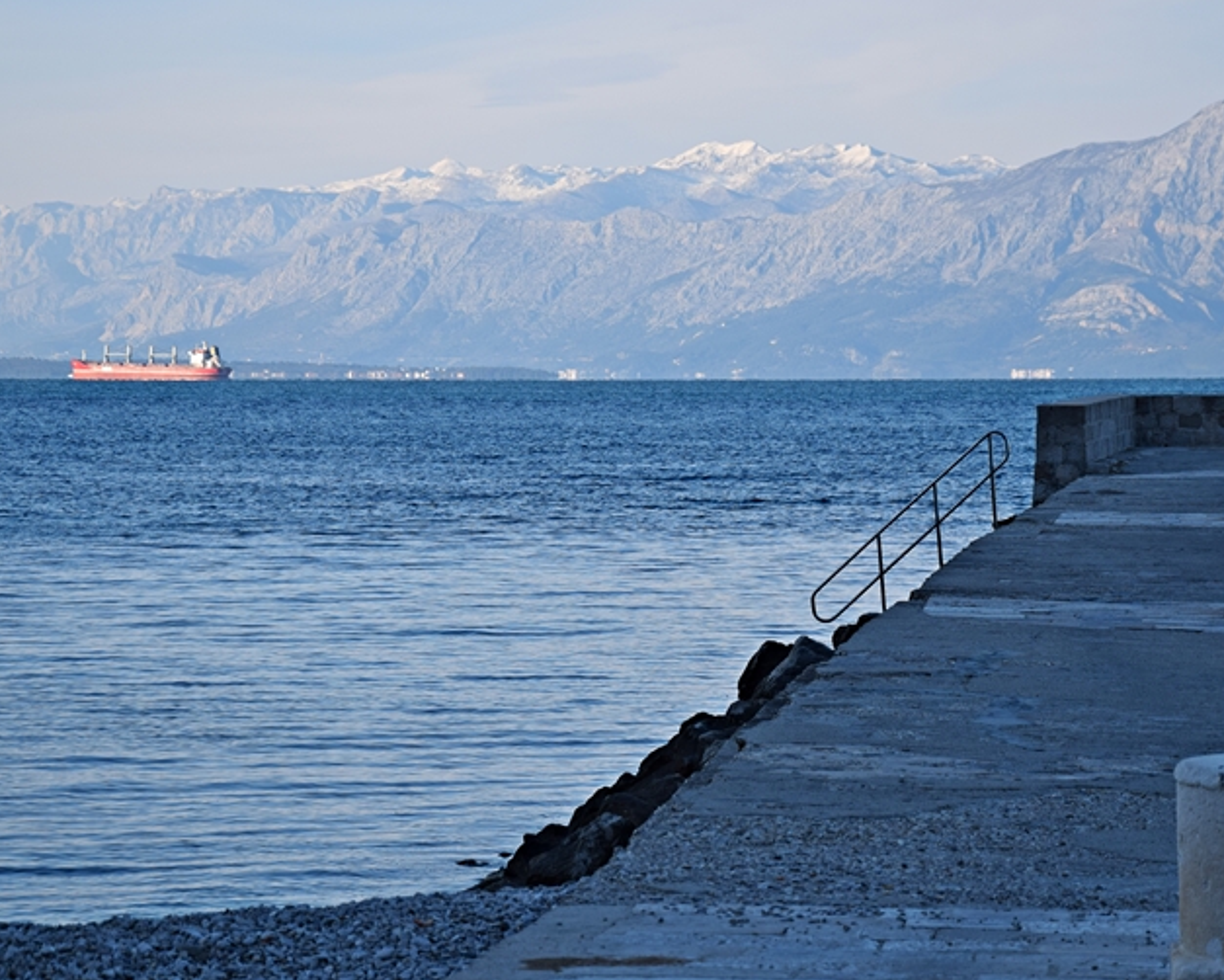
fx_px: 4877
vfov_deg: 11.5
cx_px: 687
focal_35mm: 135
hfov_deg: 14.3
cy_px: 510
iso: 200
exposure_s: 1/640
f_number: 6.3
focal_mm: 75
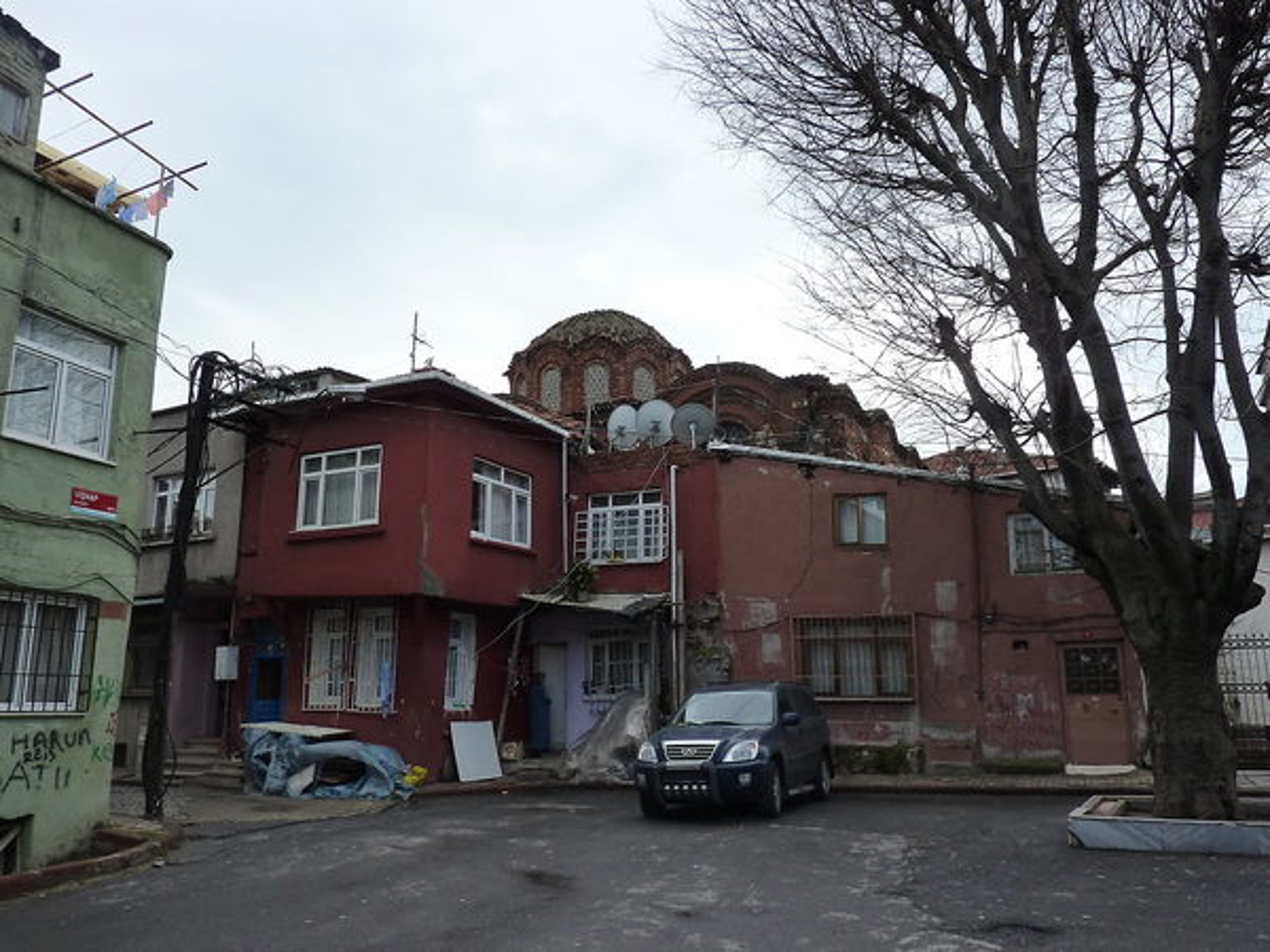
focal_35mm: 27
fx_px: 991
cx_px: 635
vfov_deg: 51.4
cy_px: 476
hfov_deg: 65.3
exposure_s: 1/250
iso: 125
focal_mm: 4.4
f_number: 4
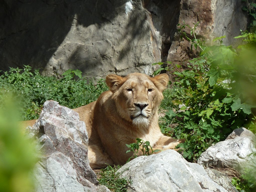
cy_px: 96
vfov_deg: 3.7
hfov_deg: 5.0
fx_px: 2951
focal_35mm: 399
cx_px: 128
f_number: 4.9
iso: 80
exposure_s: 1/320
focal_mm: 49.2
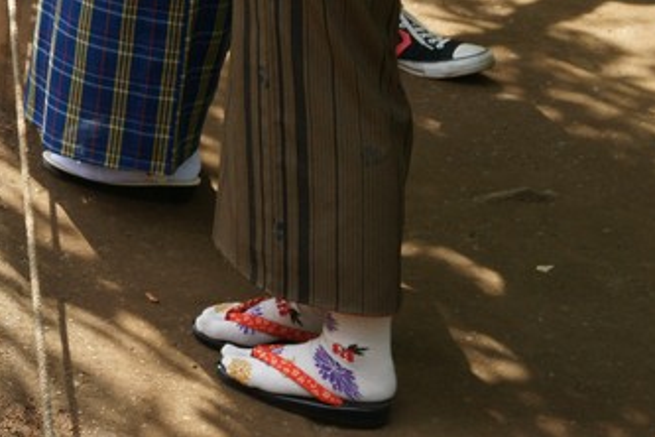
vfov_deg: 7.8
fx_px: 3147
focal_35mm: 173
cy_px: -222
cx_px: -453
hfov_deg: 11.2
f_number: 11
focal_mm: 50
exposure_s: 1/100
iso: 400
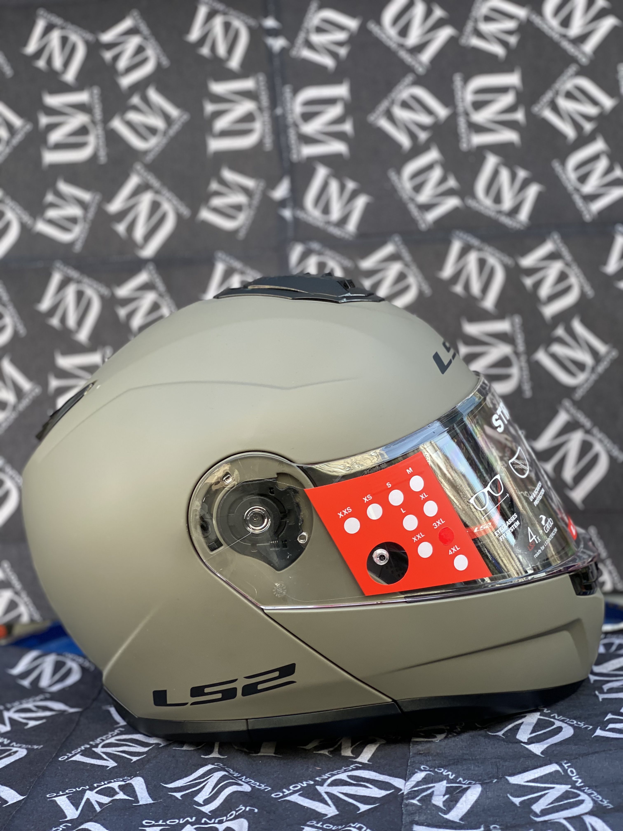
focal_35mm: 52
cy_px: 416
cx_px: 312
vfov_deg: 36.8
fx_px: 1248
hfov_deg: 28.0
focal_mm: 6
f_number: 2
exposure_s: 1/122
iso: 25
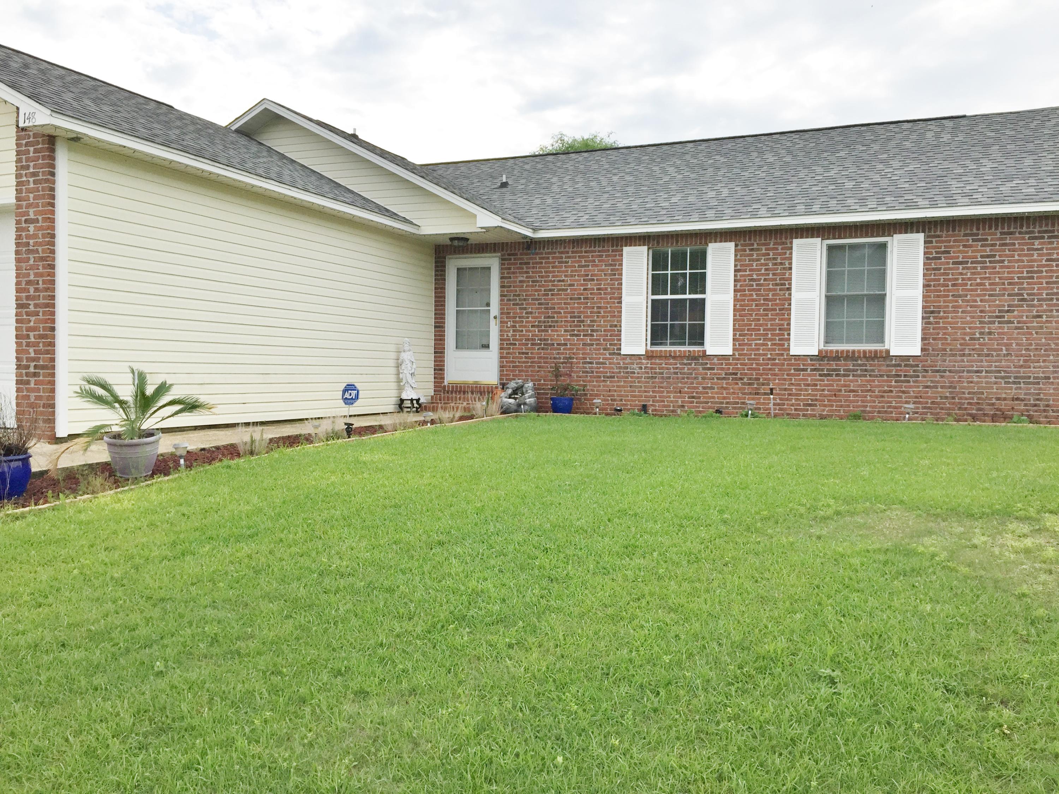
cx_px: 530
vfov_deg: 48.2
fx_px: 887
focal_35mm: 29
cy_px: 397
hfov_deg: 61.7
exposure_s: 1/1647
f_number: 2.2
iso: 32
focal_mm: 4.15
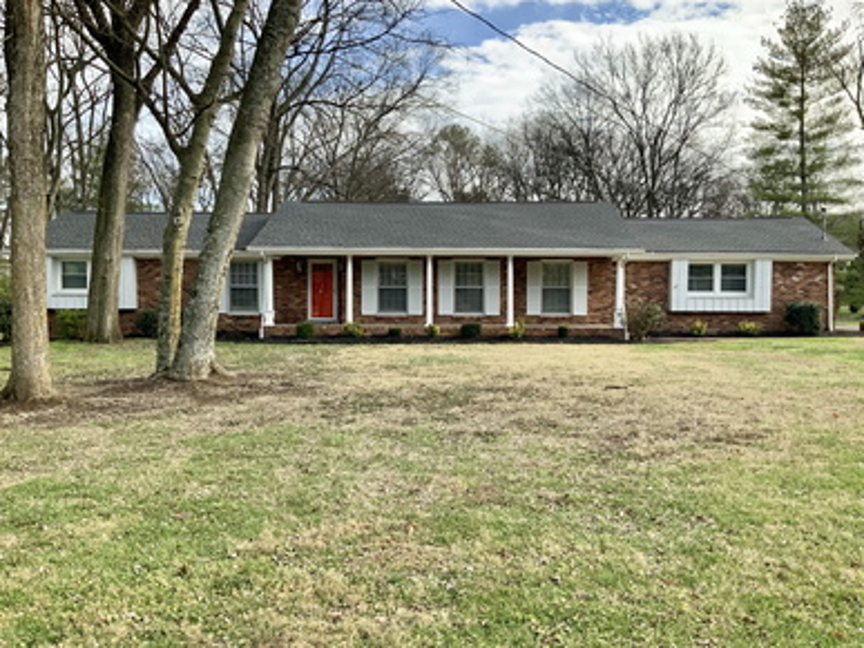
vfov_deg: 46.8
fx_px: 749
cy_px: 324
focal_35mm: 30
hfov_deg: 60.0
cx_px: 440
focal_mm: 3
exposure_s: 1/691
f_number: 1.8
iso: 16
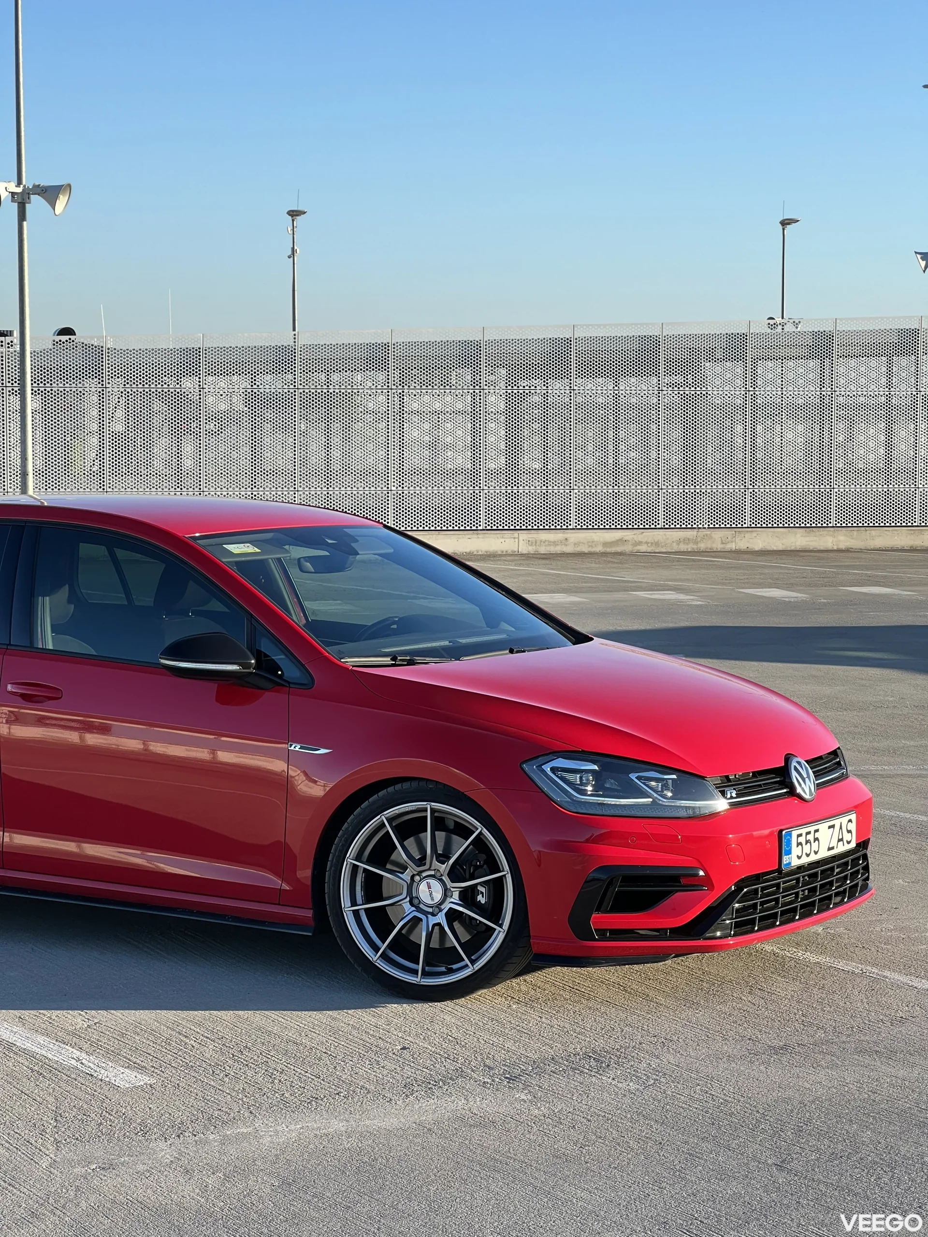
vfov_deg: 25.3
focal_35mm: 77
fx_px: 2752
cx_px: 464
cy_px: 618
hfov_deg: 19.1
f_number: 2.8
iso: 32
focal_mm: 9
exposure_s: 1/129
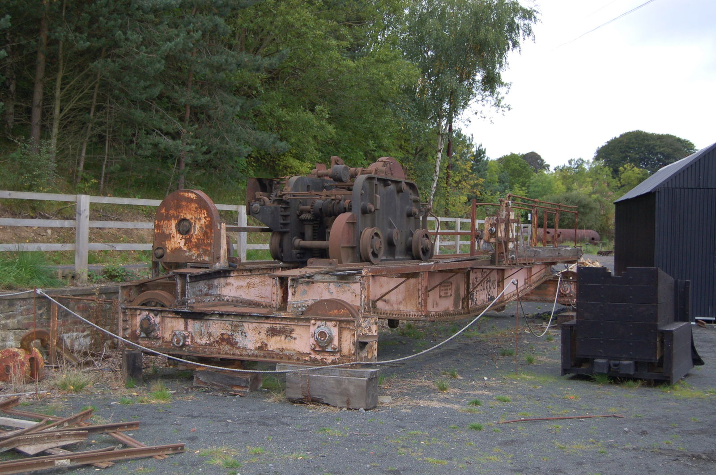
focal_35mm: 45
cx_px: 358
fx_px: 894
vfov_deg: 29.8
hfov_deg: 43.6
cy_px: 238
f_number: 4.2
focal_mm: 30
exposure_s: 1/250
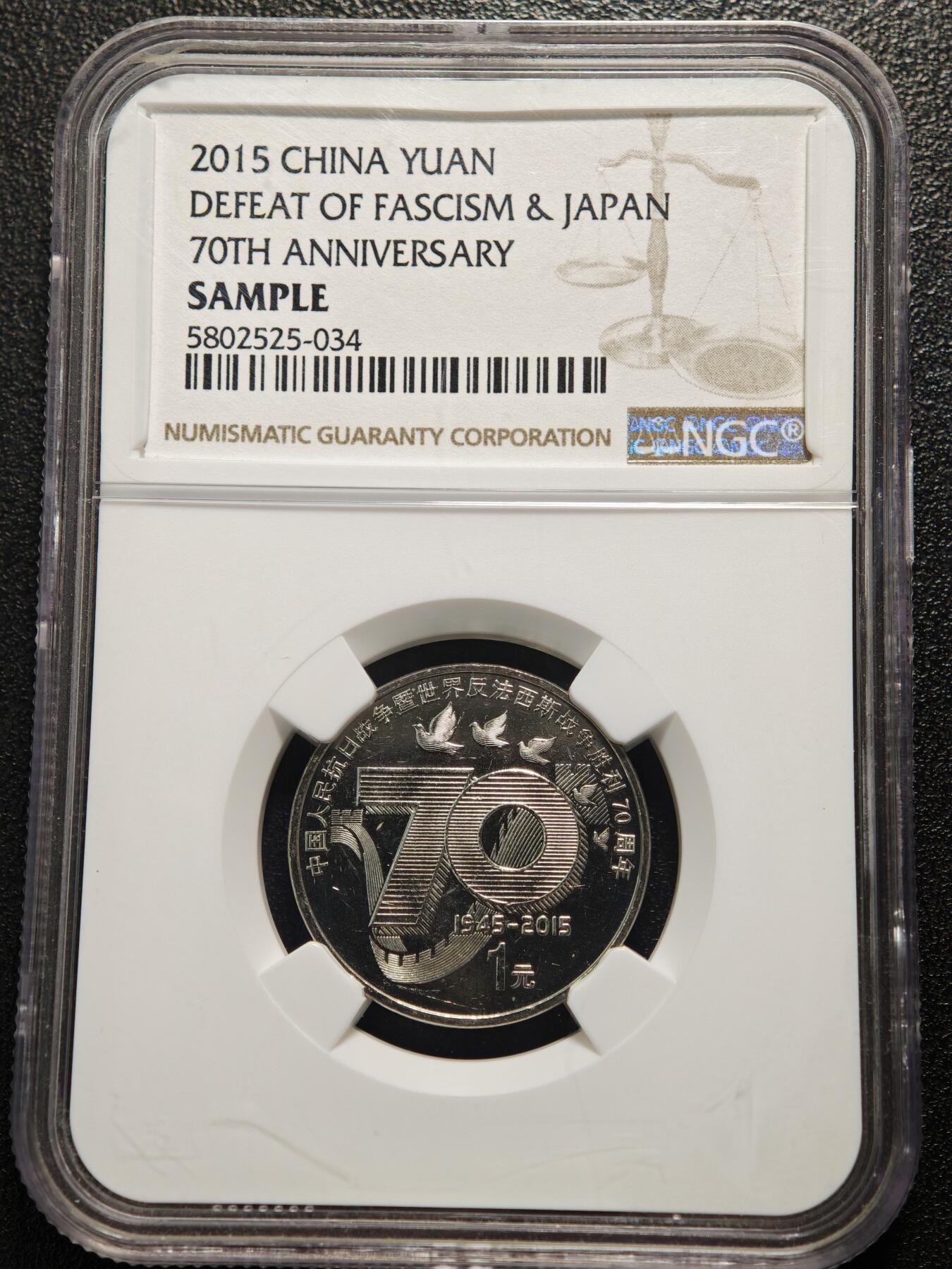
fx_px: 2200
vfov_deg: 32.2
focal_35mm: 60
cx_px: 476
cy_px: 634
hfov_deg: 24.4
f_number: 2
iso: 640
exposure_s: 1/113
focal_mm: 9
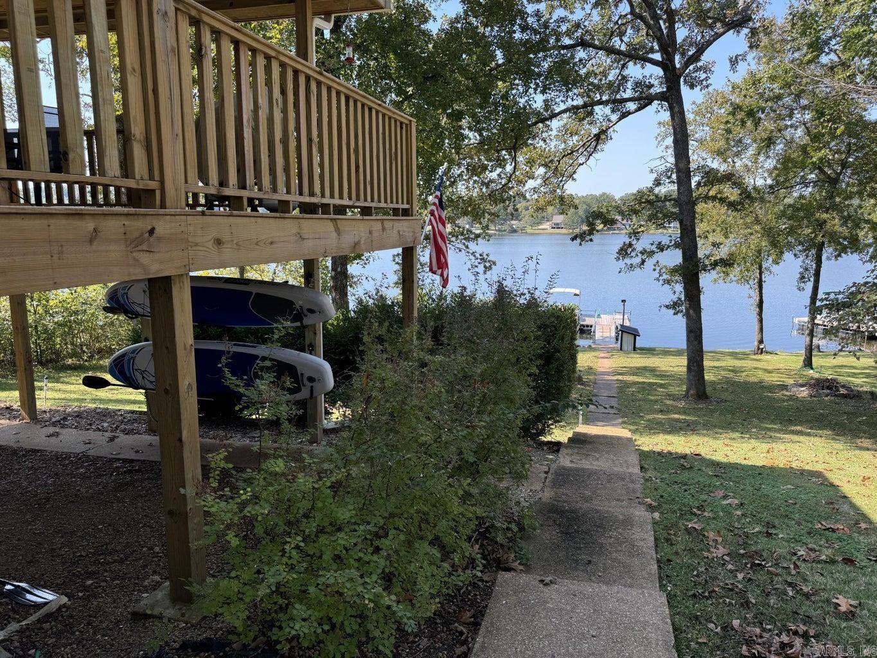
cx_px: 438
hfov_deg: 71.6
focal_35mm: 24
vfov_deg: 56.8
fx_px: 608
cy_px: 329
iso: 80
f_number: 1.78
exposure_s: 1/621
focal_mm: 6.76
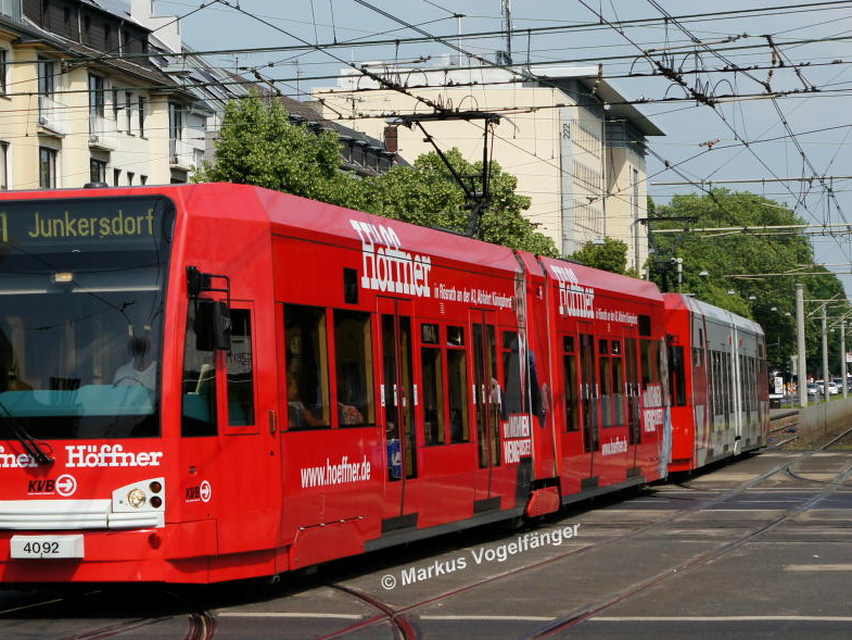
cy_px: 346
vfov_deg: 17.9
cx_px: 365
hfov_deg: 23.6
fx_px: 2034
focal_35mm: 83
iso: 400
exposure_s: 1/1000
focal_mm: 45
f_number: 9
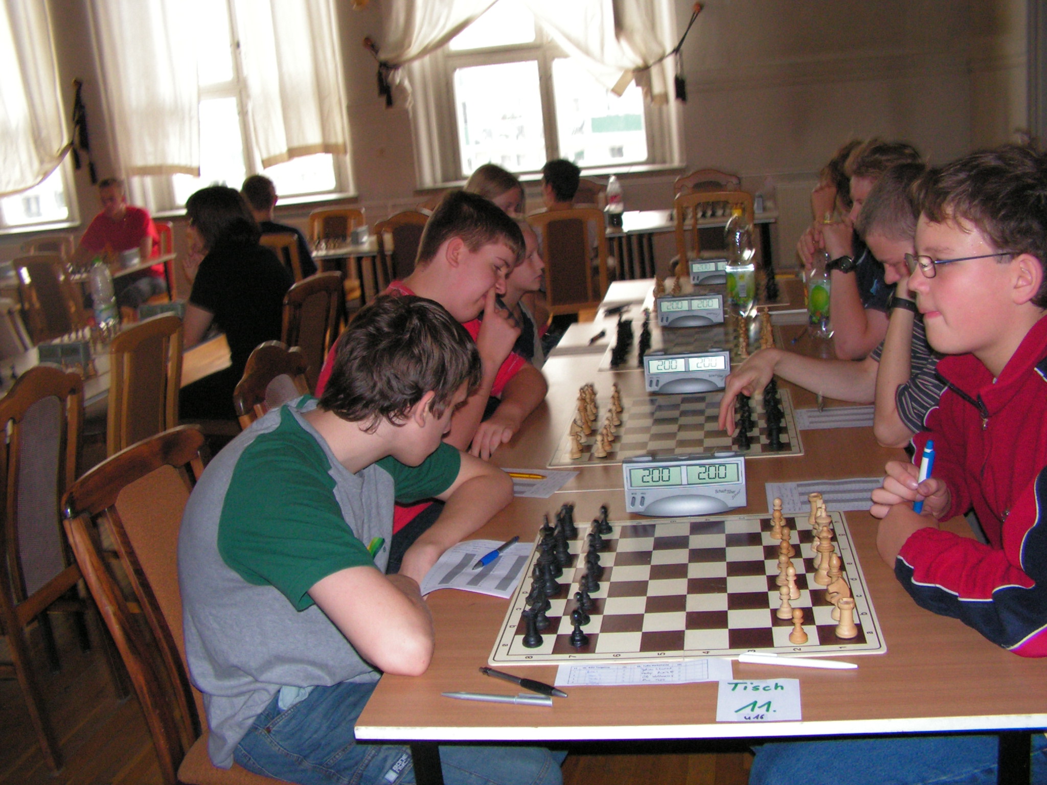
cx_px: 524
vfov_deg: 39.7
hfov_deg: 51.4
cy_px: 392
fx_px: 1089
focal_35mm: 36
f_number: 3.2
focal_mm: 6
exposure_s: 1/40
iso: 200
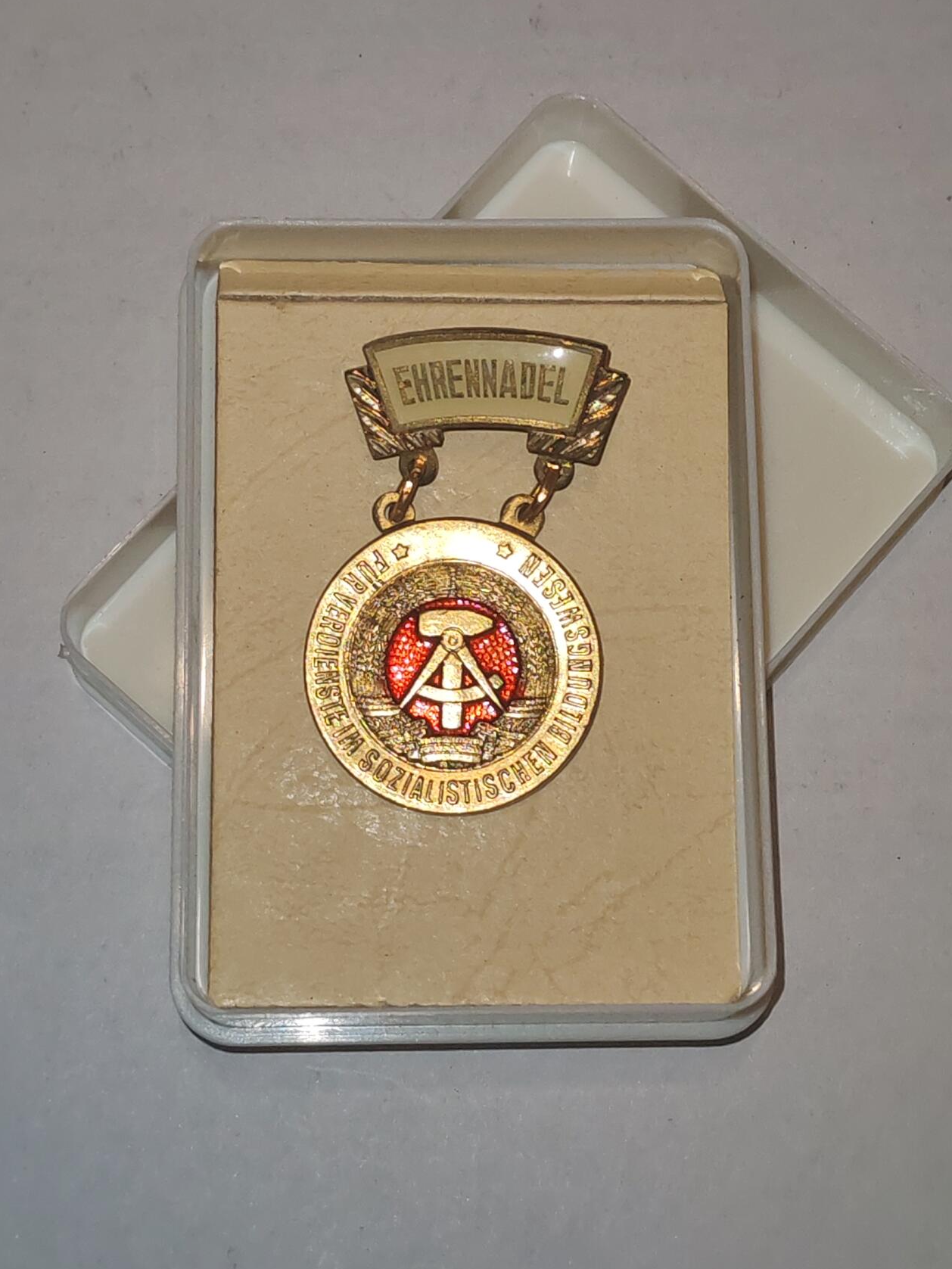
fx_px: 2676
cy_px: 599
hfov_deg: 20.2
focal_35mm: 73
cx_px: 472
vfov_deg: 26.7
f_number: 1.95
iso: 160
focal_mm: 5.52
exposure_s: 1/100
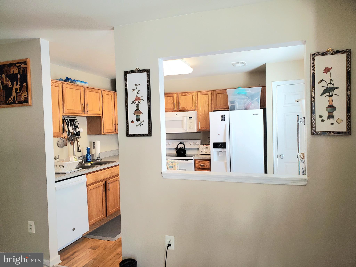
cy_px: 134
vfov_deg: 53.1
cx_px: 178
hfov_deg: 67.3
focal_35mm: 26
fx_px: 267
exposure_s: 1/120
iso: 200
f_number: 2.4
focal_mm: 4.3
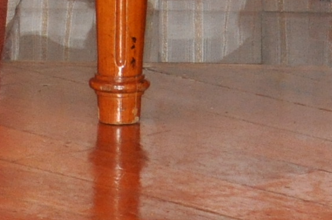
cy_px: -488
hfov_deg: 4.3
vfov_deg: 2.8
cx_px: 345
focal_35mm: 478
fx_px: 4402
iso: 800
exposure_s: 1/60
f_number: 5
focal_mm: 42
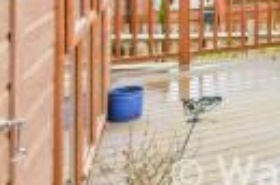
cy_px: -61
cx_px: 504
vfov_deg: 21.8
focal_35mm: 55
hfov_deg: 22.0
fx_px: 427
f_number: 8
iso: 320
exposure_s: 1/125
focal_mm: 10
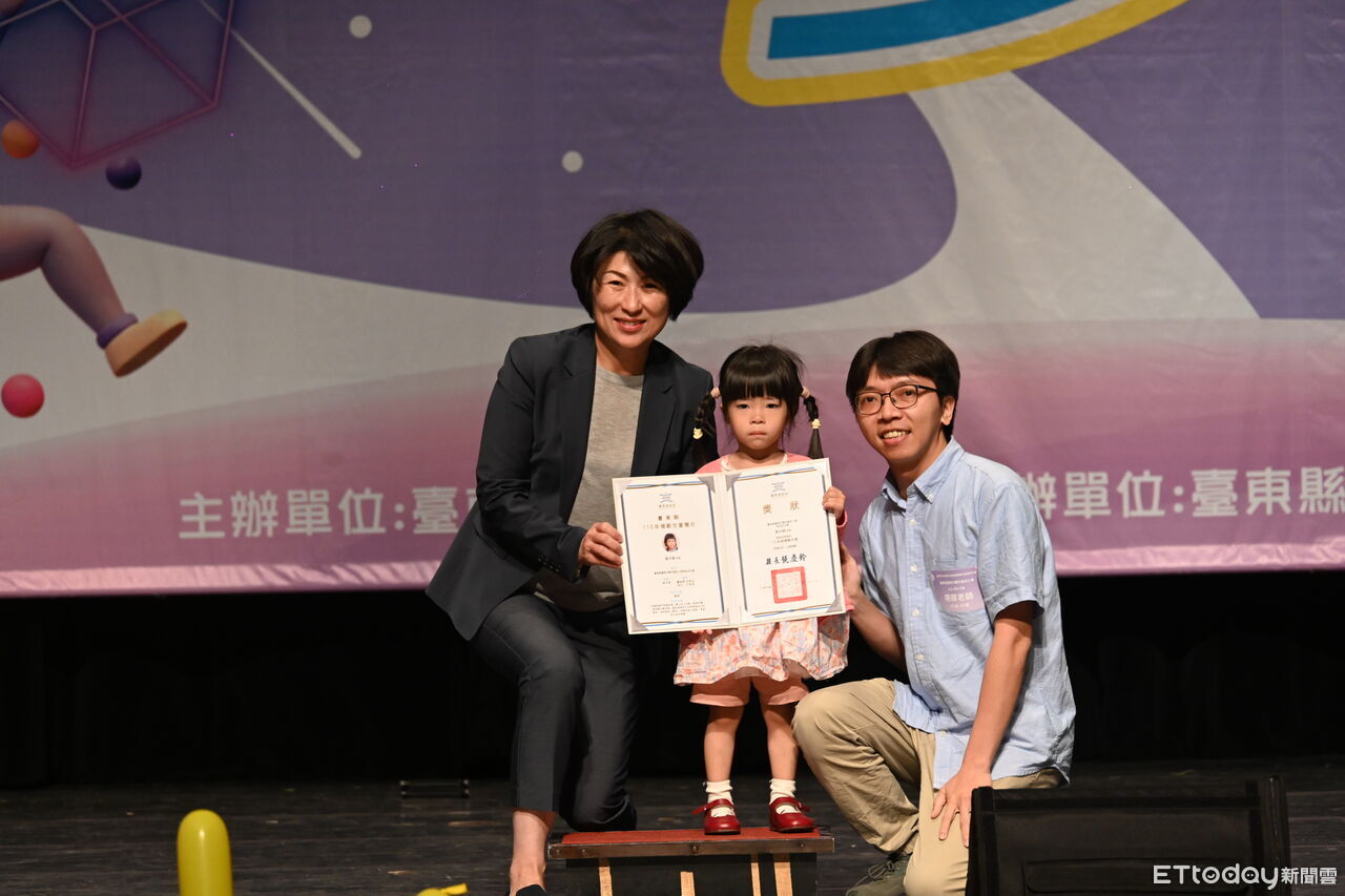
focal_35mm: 200
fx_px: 7471
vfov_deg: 6.9
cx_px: 672
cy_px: 448
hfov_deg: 10.3
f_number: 6.3
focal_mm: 200
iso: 2800
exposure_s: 1/250
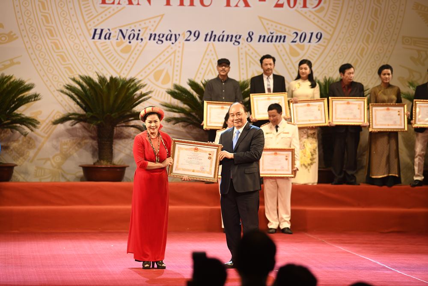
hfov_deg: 12.8
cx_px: 214
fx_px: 1902
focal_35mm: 160
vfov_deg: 8.6
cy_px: 143
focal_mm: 160
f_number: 3.5
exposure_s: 1/200
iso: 1000
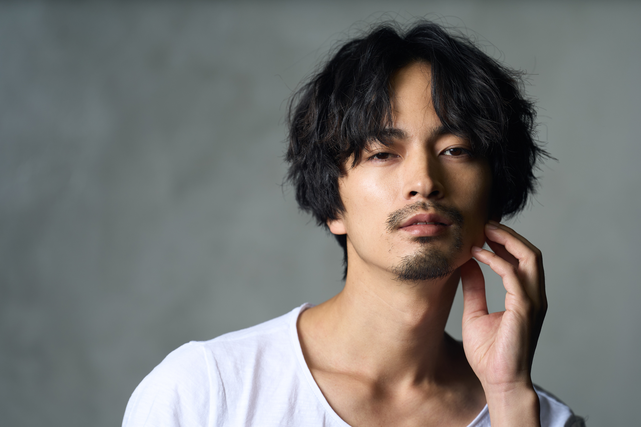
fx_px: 3561
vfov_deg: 6.9
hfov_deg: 10.3
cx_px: 320
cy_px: 214
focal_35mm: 200
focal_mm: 200
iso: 100
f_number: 3.5
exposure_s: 1/200
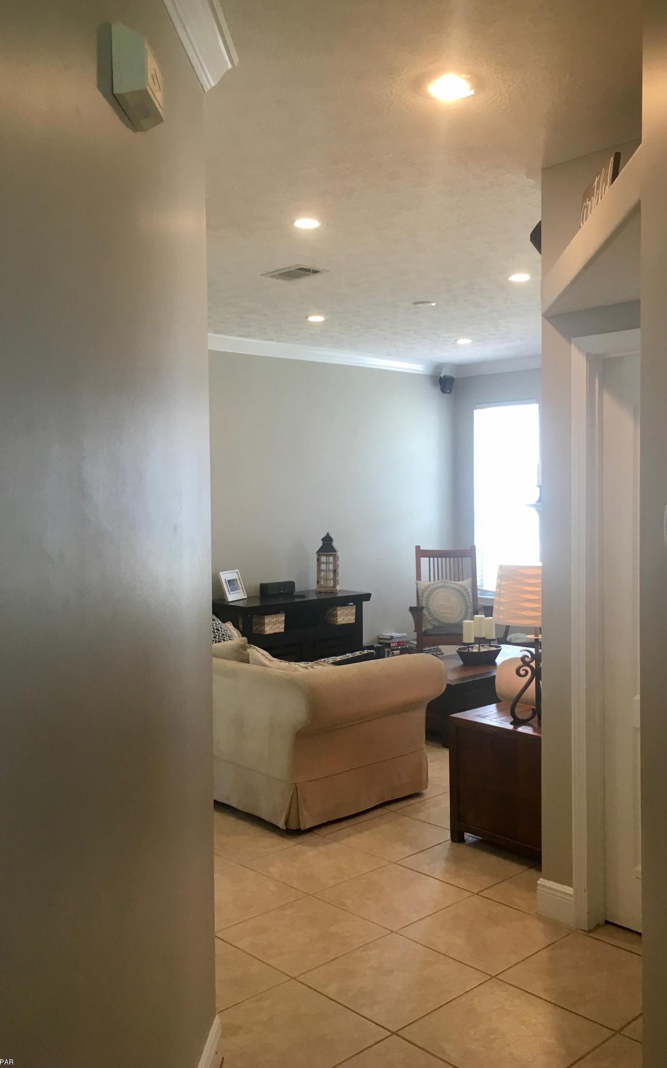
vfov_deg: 58.1
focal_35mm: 33
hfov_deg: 38.2
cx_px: 398
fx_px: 960
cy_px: 525
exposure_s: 1/30
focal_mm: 4.15
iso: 50
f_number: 2.2
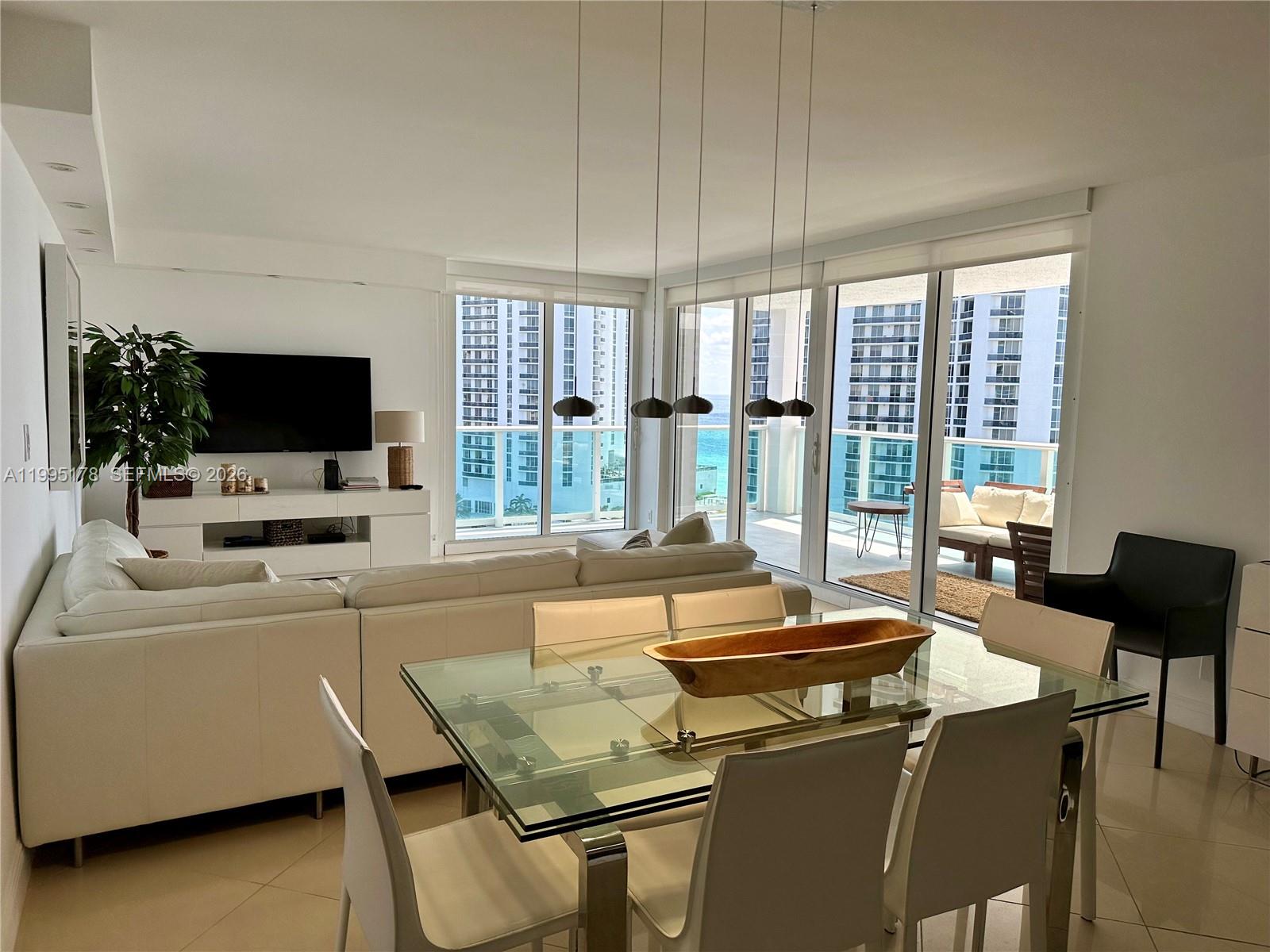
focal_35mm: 24
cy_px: 476
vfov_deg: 56.8
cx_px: 635
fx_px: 881
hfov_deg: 71.6
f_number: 1.78
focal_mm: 6.86
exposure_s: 1/694
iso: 80
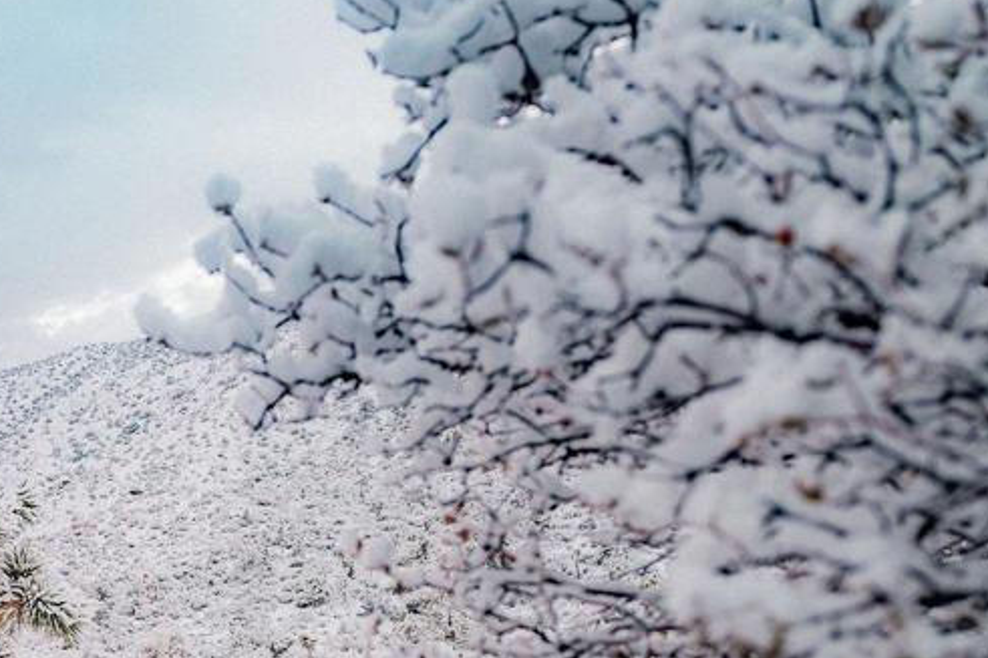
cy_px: 578
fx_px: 2003
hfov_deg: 26.6
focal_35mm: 73
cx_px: 66
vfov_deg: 18.4
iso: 200
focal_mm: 35
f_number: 4
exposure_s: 1/160
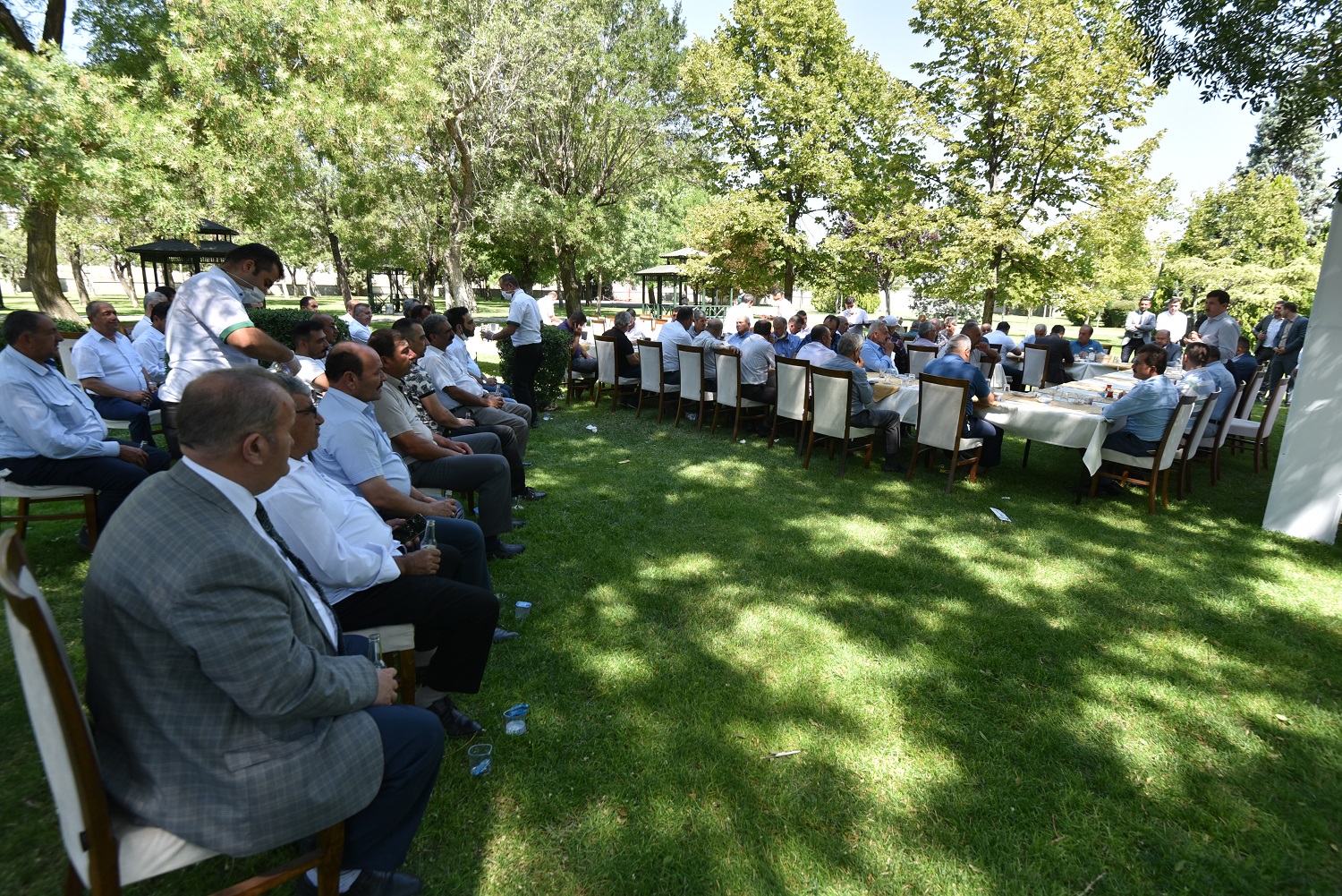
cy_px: 448
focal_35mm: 18
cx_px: 671
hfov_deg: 90.0
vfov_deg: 67.4
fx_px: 671
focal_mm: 18
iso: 100
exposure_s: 1/100
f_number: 5.6
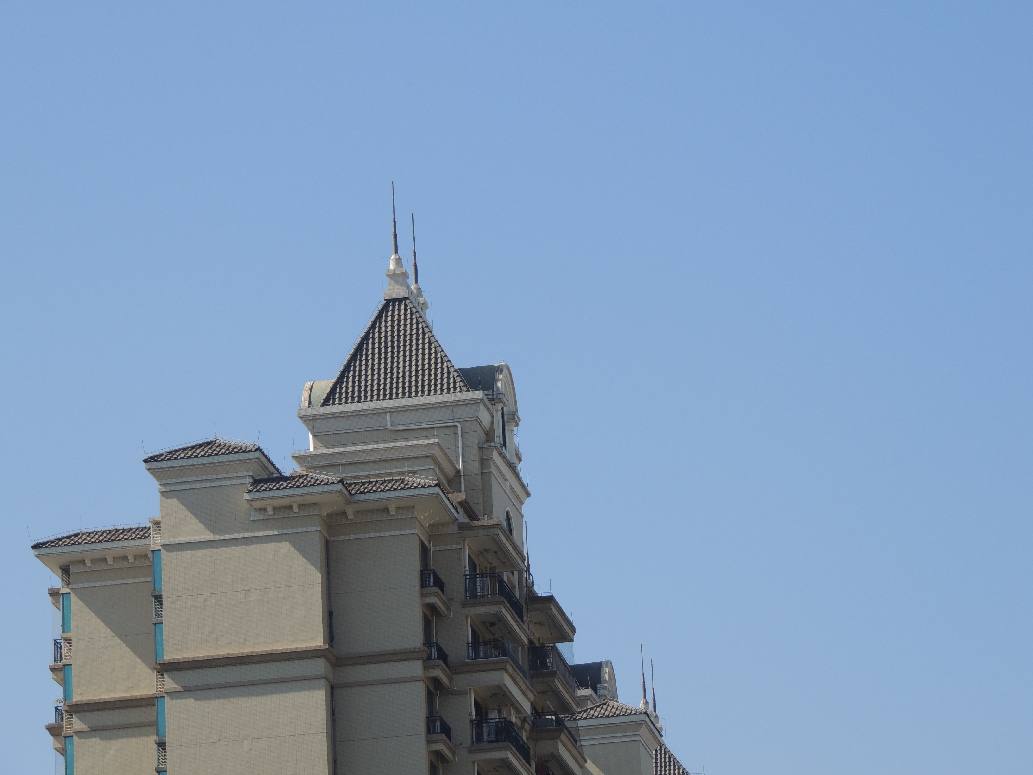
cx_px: 516
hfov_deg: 11.6
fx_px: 5073
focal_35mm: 170
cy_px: 388
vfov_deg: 8.7
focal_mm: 30.3
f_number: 4.5
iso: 100
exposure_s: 1/640
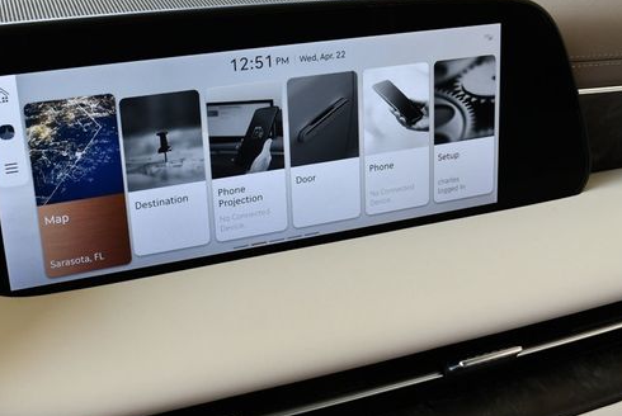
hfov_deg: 41.6
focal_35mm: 47
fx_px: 813
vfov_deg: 28.7
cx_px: 234
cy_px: 175
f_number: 5
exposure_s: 1/250
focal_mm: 18
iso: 400
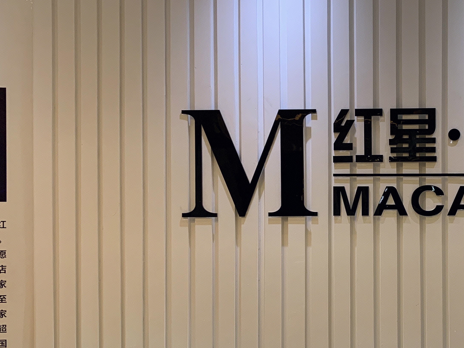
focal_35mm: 48
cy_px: 195
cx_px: 388
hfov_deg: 37.8
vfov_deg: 30.2
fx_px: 643
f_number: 1.8
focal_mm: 4.25
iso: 80
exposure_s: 1/100
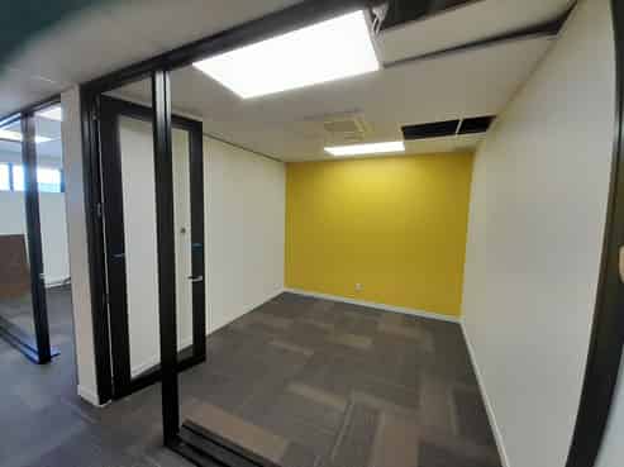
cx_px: 312
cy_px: 234
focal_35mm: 13
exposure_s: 1/50
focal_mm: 1.13
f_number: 2.2
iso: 64
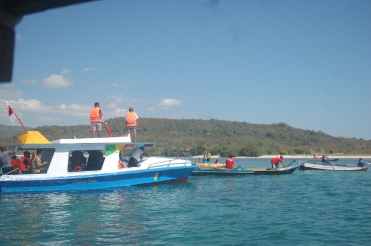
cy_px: 123
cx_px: 186
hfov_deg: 51.4
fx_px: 386
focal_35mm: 38
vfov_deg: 35.4
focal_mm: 25
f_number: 3.8
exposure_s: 1/1600
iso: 200
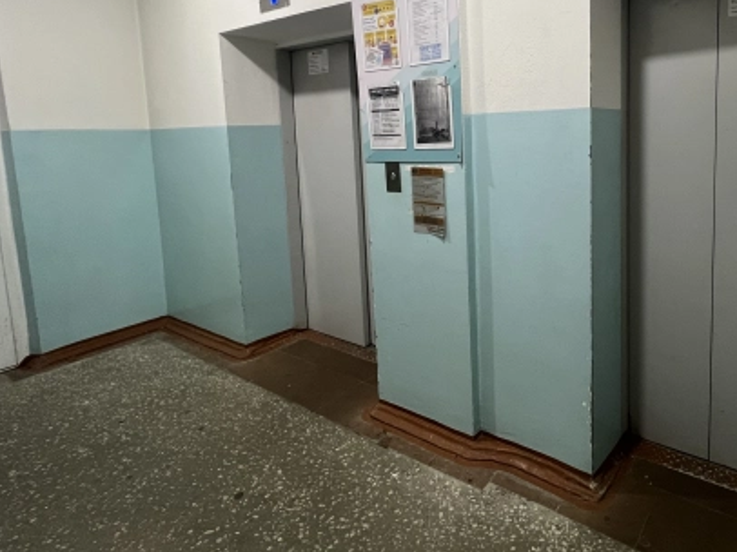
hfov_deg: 76.8
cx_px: 537
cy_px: 178
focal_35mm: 20
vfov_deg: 64.0
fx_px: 426
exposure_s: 1/50
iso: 250
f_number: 1.8
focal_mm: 1.57
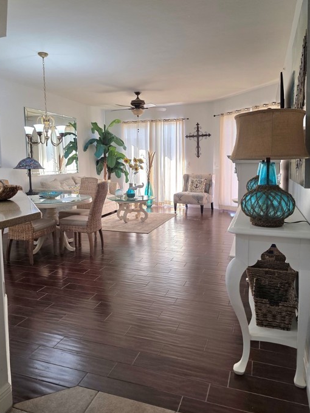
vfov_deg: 67.2
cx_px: 147
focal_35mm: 26
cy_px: 195
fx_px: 310
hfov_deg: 53.1
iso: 125
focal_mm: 6.3
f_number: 1.7
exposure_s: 1/120
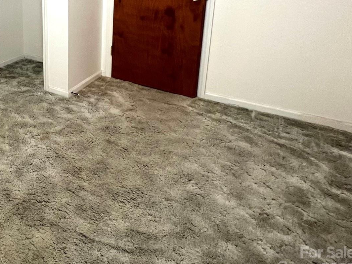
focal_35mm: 25
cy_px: 31
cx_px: 19
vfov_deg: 49.5
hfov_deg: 56.9
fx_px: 254
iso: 200
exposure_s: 1/60
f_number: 1.8
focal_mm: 1.57
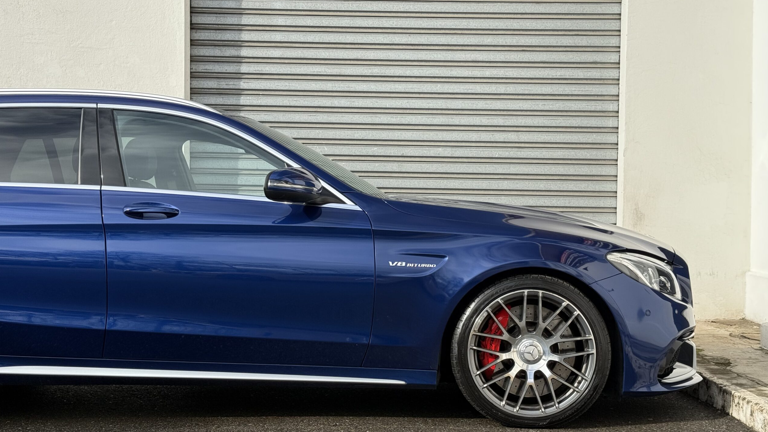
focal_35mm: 53
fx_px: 1079
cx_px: 383
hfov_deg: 39.2
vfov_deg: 22.6
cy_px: 220
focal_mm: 6.76
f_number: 1.78
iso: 80
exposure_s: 1/3534
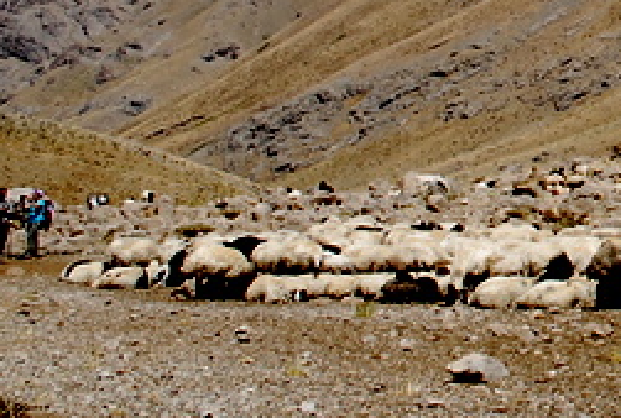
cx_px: 925
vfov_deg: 12.8
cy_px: -78
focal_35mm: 105
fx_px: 1817
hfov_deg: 17.5
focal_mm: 22
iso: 140
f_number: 10
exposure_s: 1/250
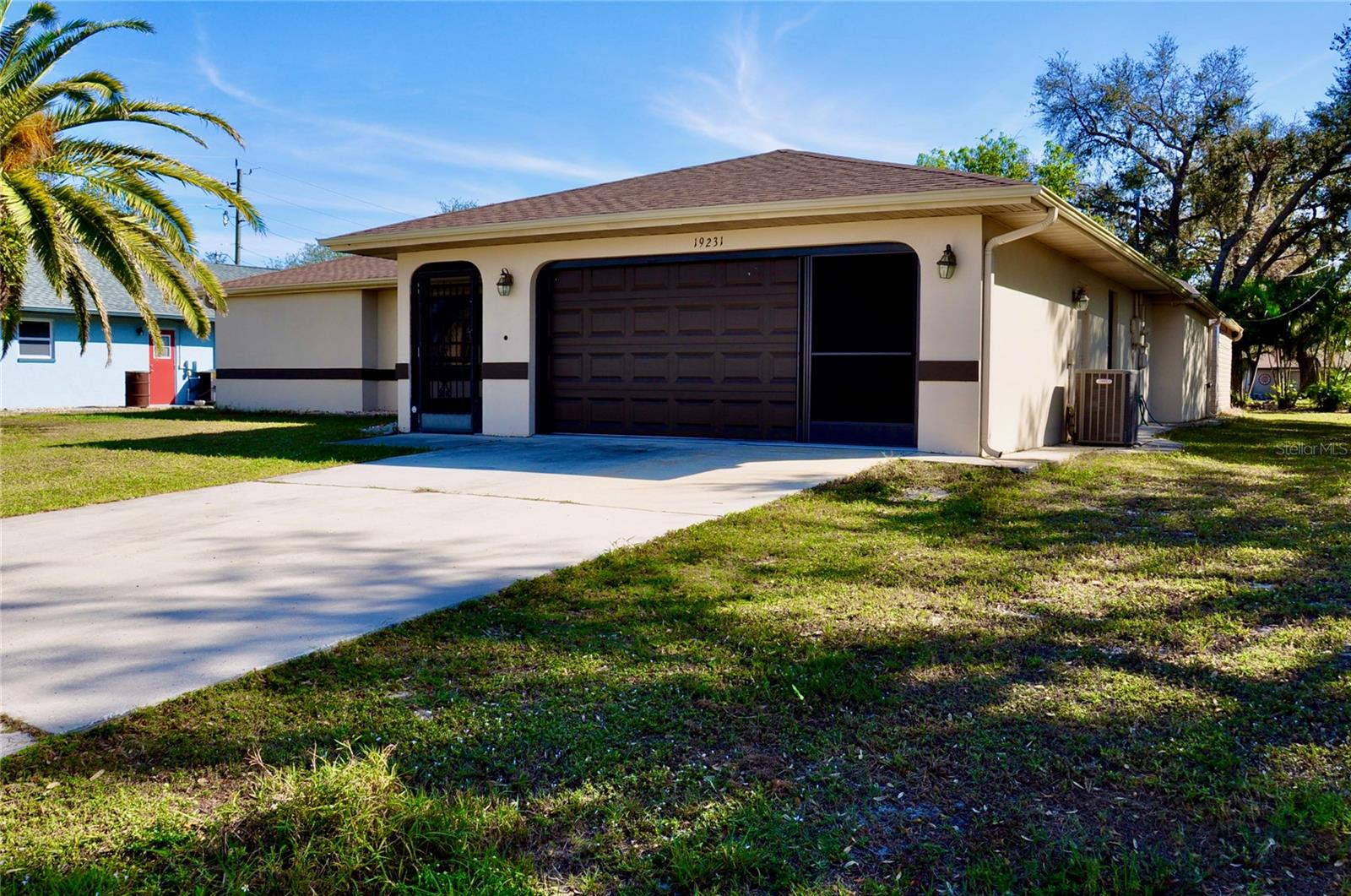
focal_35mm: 30
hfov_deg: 62.0
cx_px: 676
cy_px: 448
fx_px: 1124
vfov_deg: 43.5
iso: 200
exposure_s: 1/250
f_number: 10
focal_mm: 20
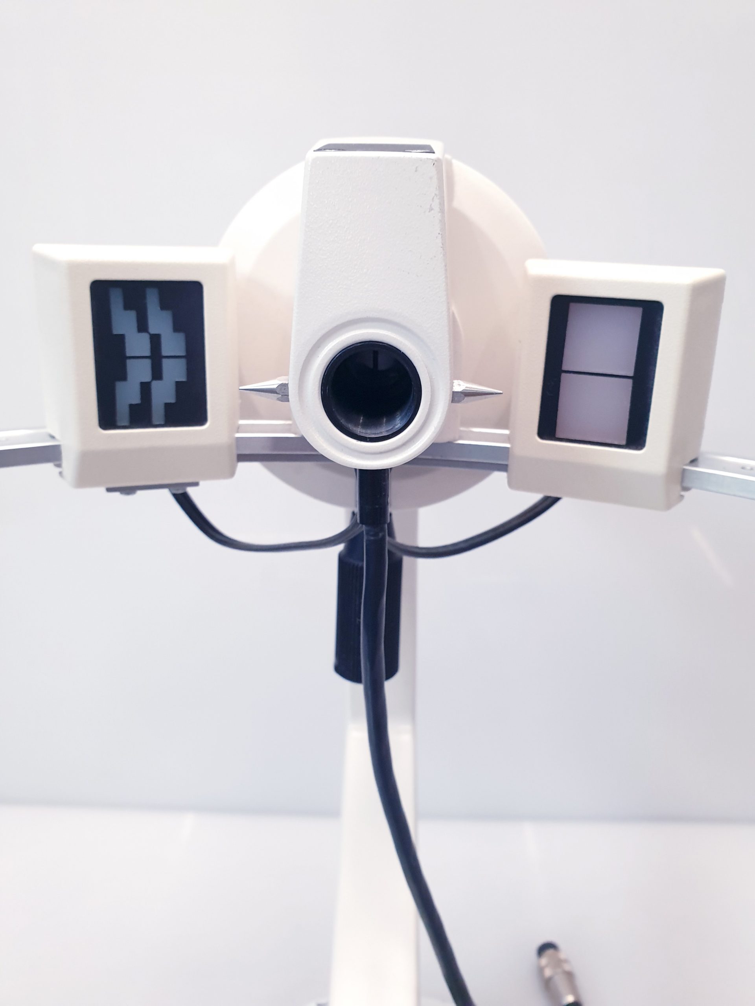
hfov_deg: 53.1
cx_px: 378
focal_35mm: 26
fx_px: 756
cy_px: 503
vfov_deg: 67.3
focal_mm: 4.3
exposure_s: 1/50
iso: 200
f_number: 2.4
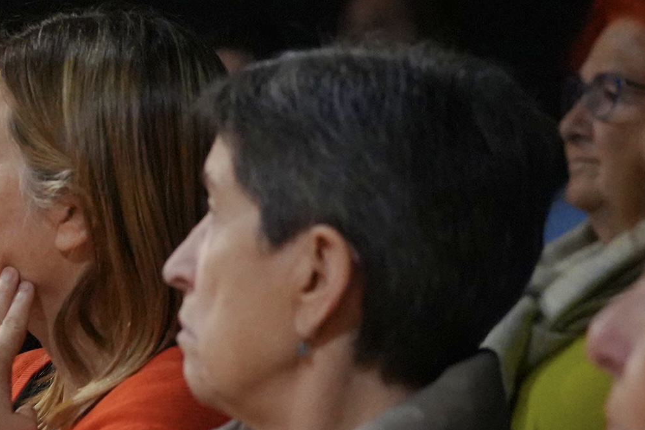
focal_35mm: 233
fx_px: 4174
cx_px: -386
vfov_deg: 5.8
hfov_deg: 8.6
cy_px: 600
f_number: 2.8
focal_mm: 70
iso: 6400
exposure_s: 1/100
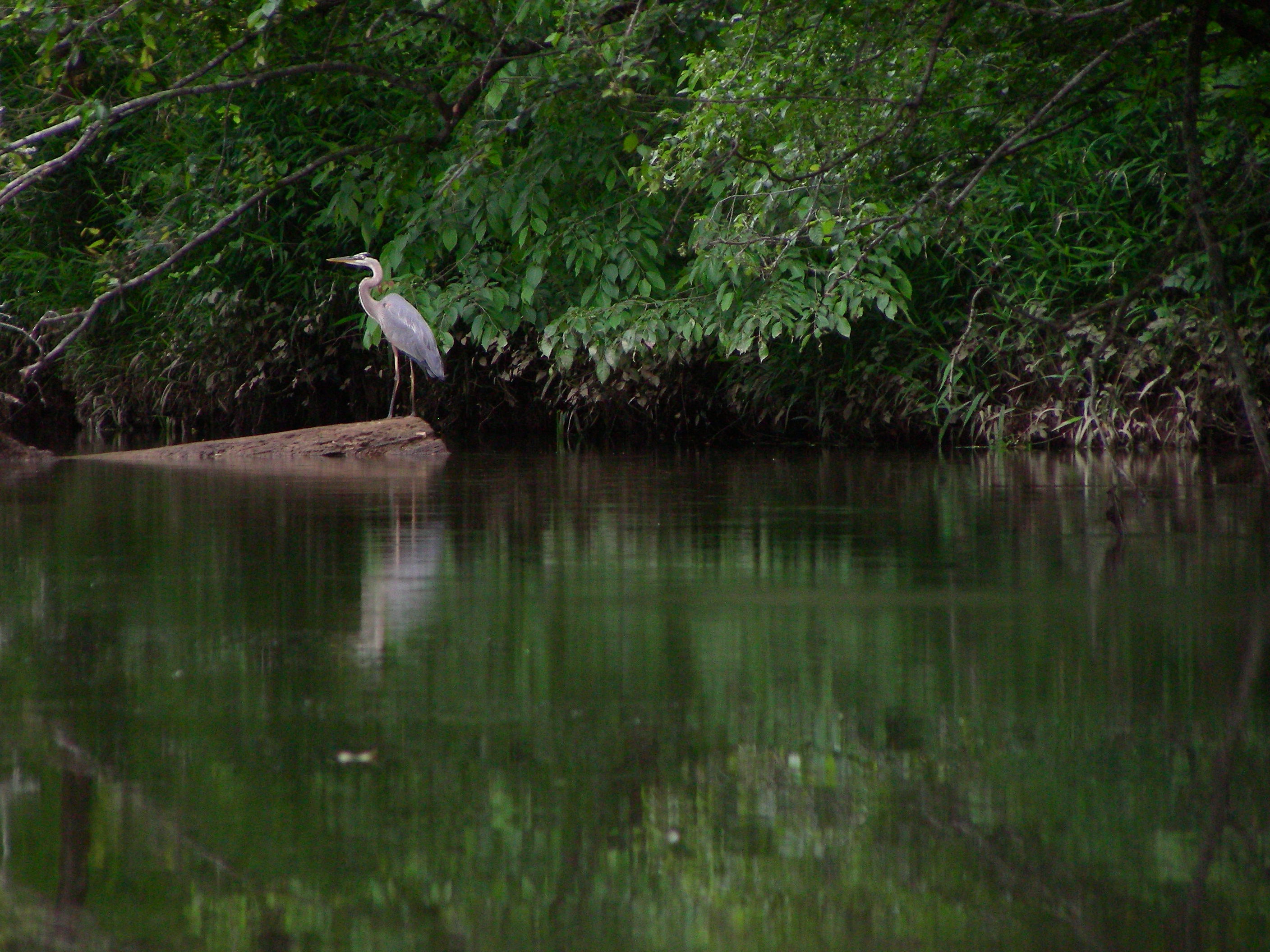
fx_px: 11337
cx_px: 635
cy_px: 476
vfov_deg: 4.8
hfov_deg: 6.4
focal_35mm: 309
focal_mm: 51.6
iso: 200
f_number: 3.5
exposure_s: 1/204
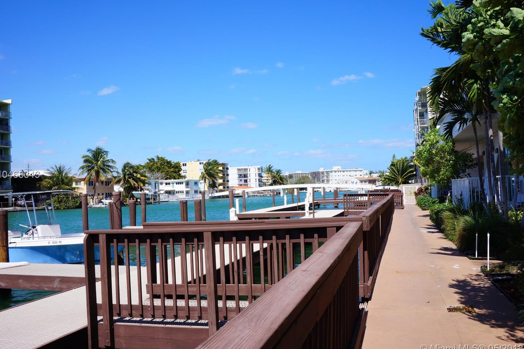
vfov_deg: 42.3
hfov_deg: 60.3
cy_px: 175
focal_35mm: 31
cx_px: 259
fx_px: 451
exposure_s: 1/80
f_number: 16
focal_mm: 20
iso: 100
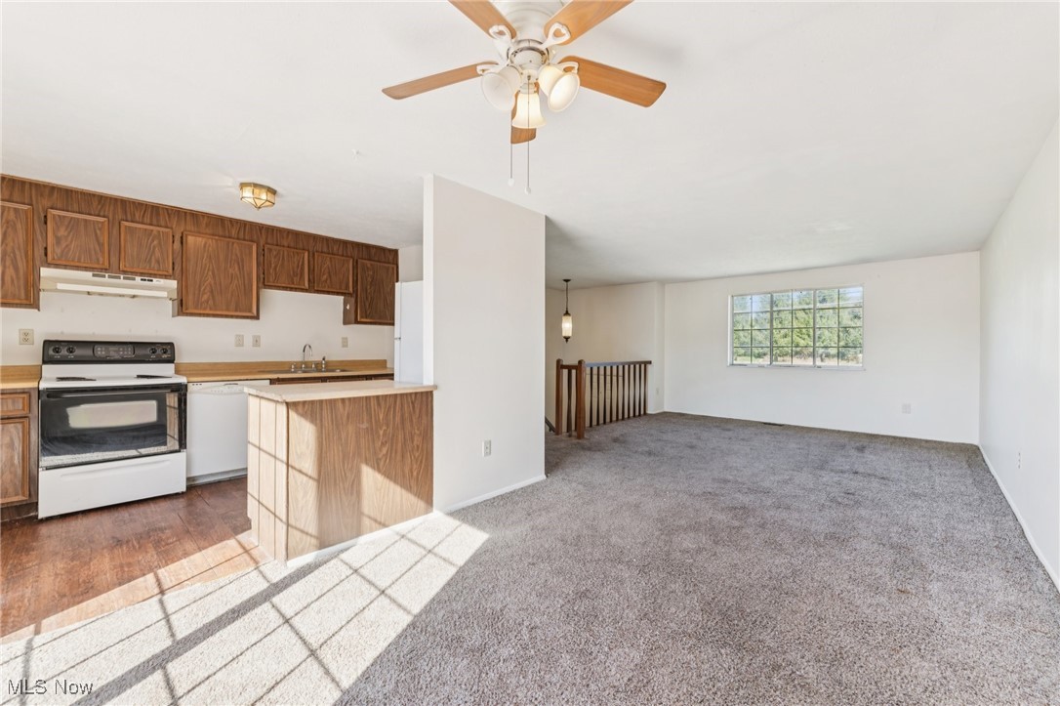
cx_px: 530
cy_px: 353
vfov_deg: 81.2
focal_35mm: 14
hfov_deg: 104.3
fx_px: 412
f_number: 5.6
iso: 200
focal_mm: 14
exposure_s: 1/80
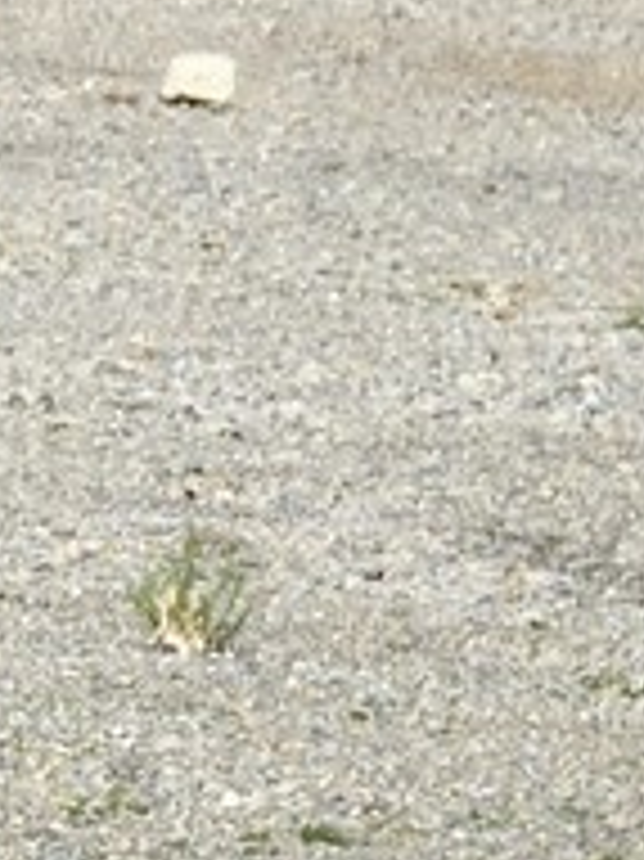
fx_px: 13981
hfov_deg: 2.5
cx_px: -2292
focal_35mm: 563
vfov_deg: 3.5
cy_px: -516
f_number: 10
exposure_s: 1/500
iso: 200
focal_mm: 70
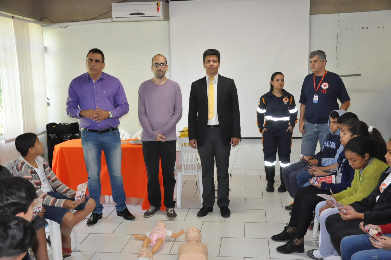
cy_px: 130
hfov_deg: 49.6
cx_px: 196
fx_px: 423
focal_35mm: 39
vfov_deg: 34.1
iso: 2000
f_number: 5
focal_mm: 26
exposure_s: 1/60
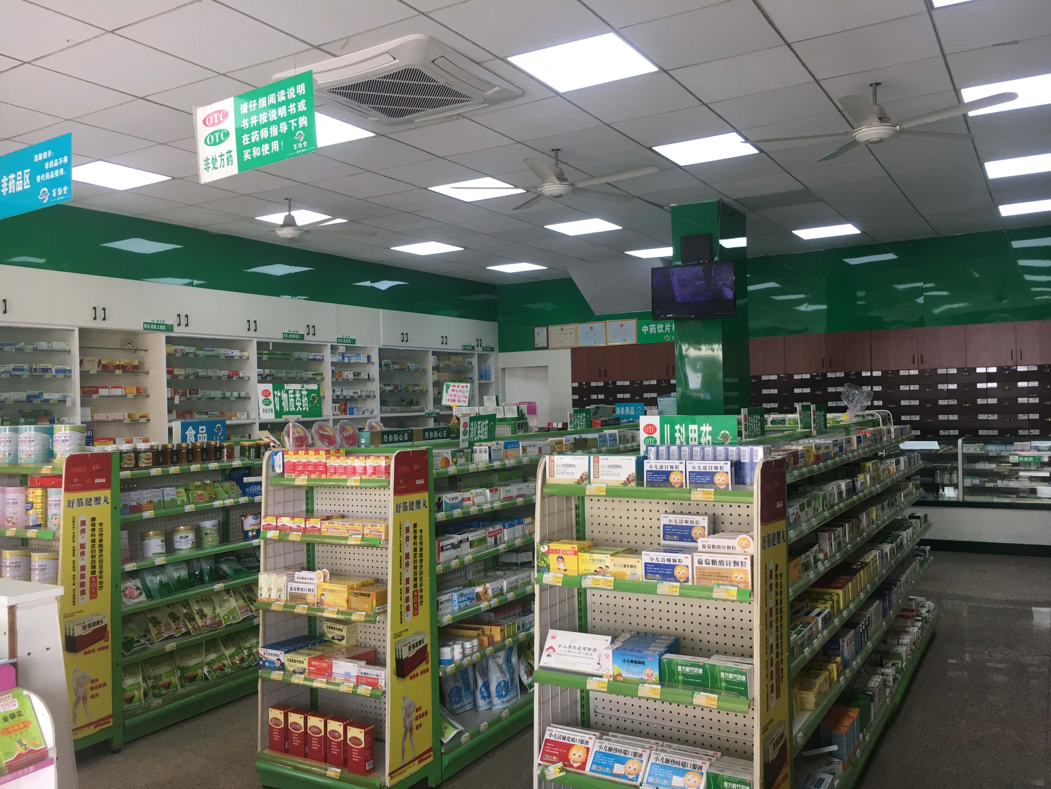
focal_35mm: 29
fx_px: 880
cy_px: 394
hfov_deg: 61.7
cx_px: 526
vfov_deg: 48.2
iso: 25
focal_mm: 4.15
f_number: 2.2
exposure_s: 1/40
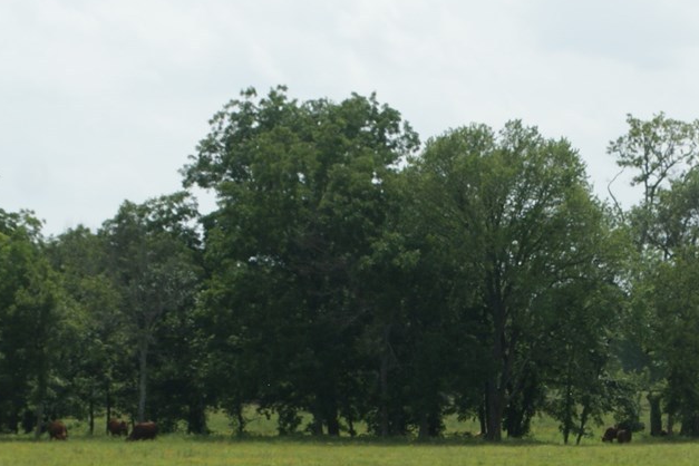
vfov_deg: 7.0
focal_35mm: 195
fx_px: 3786
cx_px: 506
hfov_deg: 10.5
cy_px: 420
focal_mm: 40
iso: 100
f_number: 10
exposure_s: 1/250
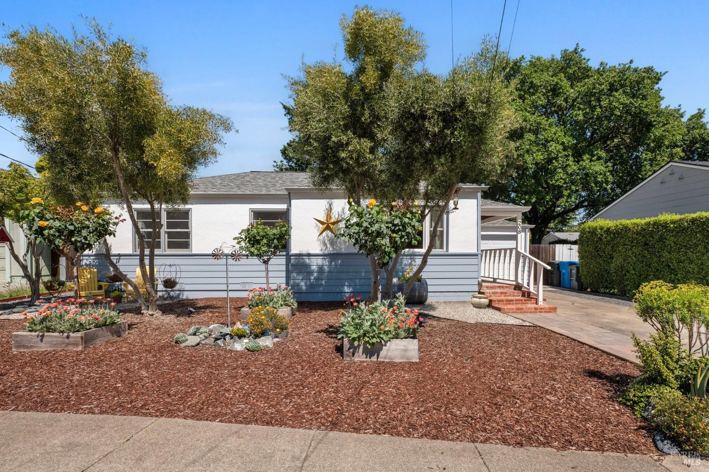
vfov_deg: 73.7
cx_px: 354
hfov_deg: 96.8
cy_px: 236
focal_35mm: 16
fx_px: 315
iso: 1600
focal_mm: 16
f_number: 8
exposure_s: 1/60
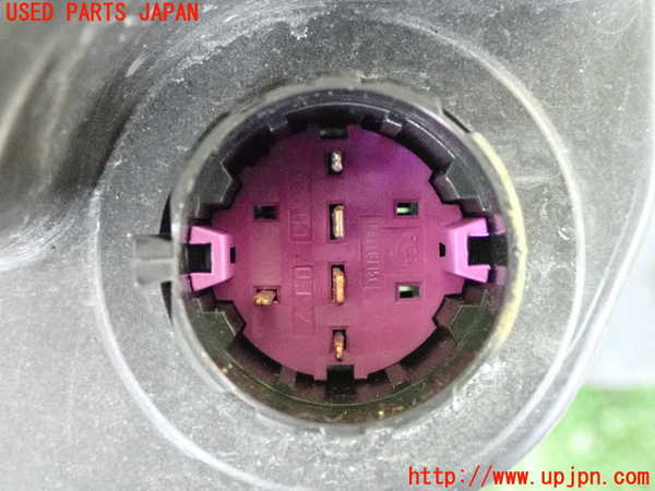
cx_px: 328
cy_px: 246
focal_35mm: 58
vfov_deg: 25.2
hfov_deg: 33.2
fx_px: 1097
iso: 6400
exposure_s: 1/125
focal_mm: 10.35
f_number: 3.5
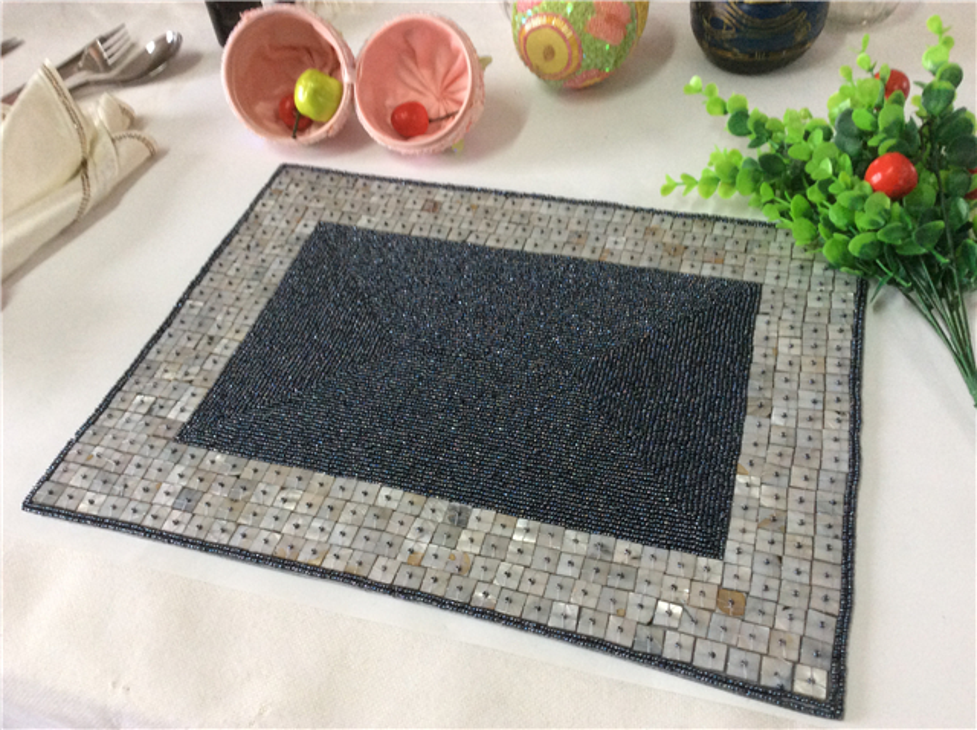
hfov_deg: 56.9
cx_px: 488
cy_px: 365
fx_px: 902
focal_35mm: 32
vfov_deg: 44.1
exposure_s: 1/25
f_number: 2.4
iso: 100
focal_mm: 3.3
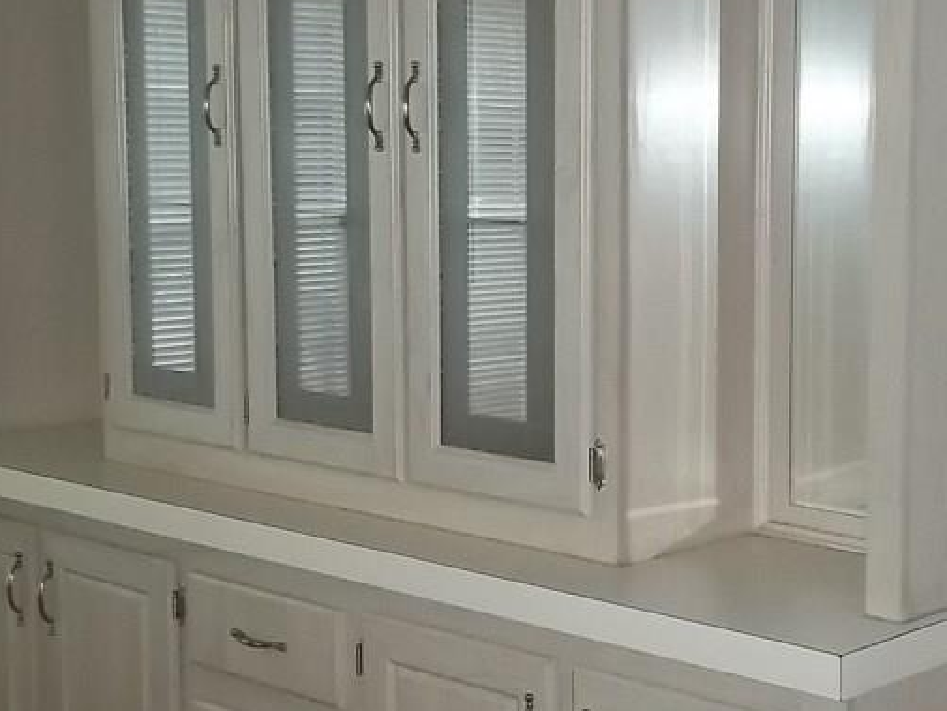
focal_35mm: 77
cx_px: 617
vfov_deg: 19.1
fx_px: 2107
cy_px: 373
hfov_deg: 25.2
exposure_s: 1/60
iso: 360
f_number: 4.5
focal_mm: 6.3
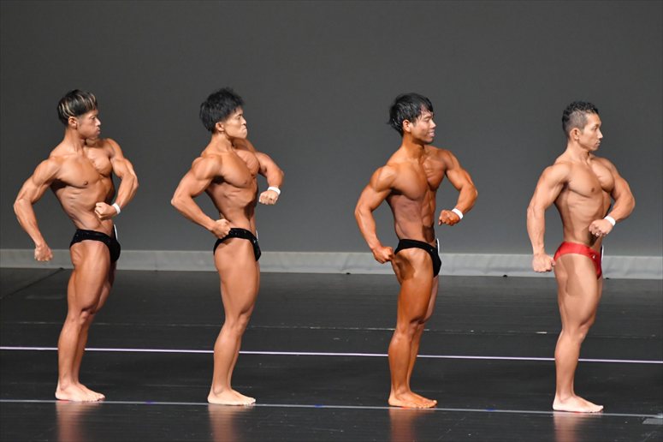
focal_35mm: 315
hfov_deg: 6.5
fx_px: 5798
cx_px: 332
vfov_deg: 4.4
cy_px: 221
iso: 5000
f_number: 5.6
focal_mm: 210
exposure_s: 1/400
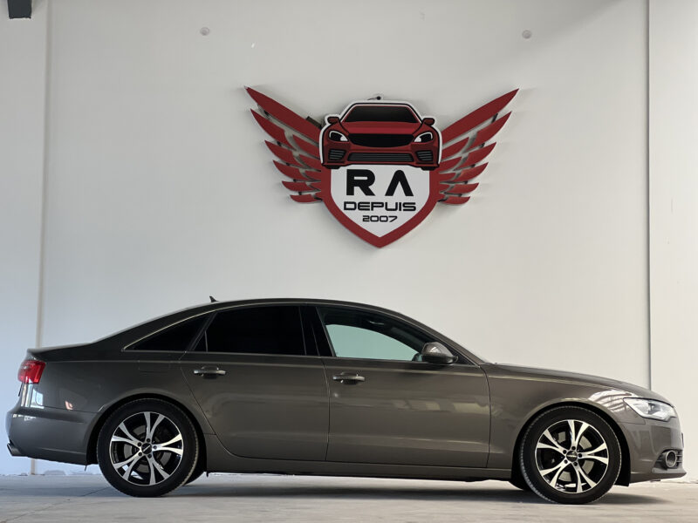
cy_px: 262
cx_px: 349
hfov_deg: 25.3
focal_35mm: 77
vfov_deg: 19.1
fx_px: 1553
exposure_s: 1/121
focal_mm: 9
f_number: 2.8
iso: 200
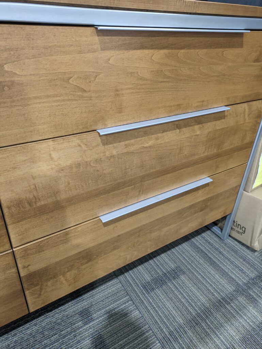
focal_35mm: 25
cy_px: 174
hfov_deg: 54.9
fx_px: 252
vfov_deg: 69.4
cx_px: 131
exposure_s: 1/30
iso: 202
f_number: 1.89
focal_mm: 5.43
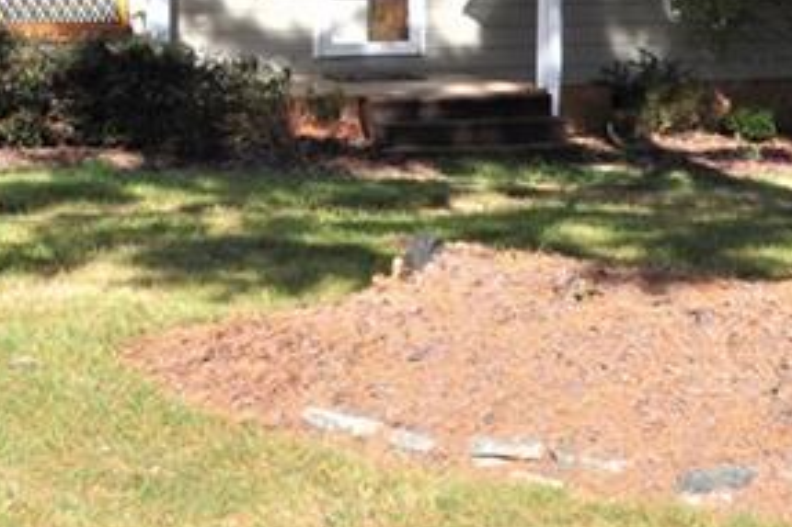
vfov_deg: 12.4
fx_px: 2353
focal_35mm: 107
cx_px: 273
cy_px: -139
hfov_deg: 19.1
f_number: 10
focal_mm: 20
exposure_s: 1/250
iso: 200
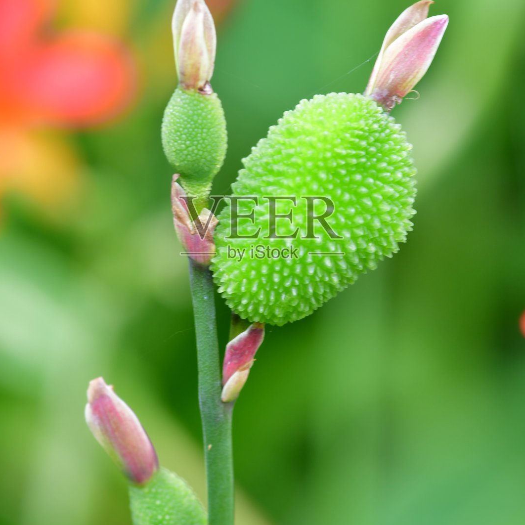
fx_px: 4942
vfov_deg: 6.1
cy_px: 229
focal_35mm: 288
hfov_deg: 6.1
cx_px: 262
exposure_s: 1/60
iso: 400
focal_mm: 150
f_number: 10
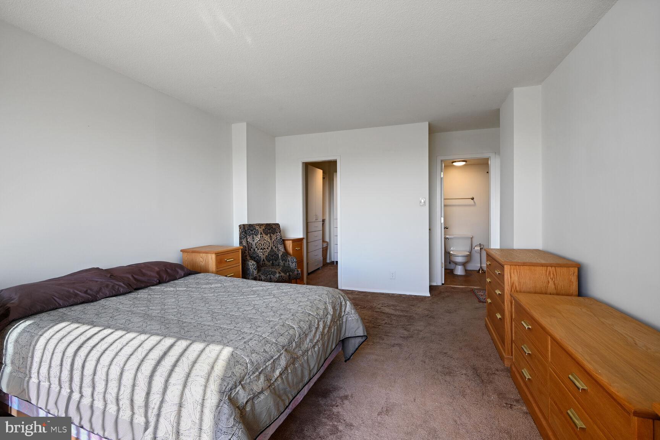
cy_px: 220
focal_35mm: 16
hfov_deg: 96.7
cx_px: 330
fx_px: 293
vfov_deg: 73.7
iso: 200
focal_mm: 16
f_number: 9
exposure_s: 1/13
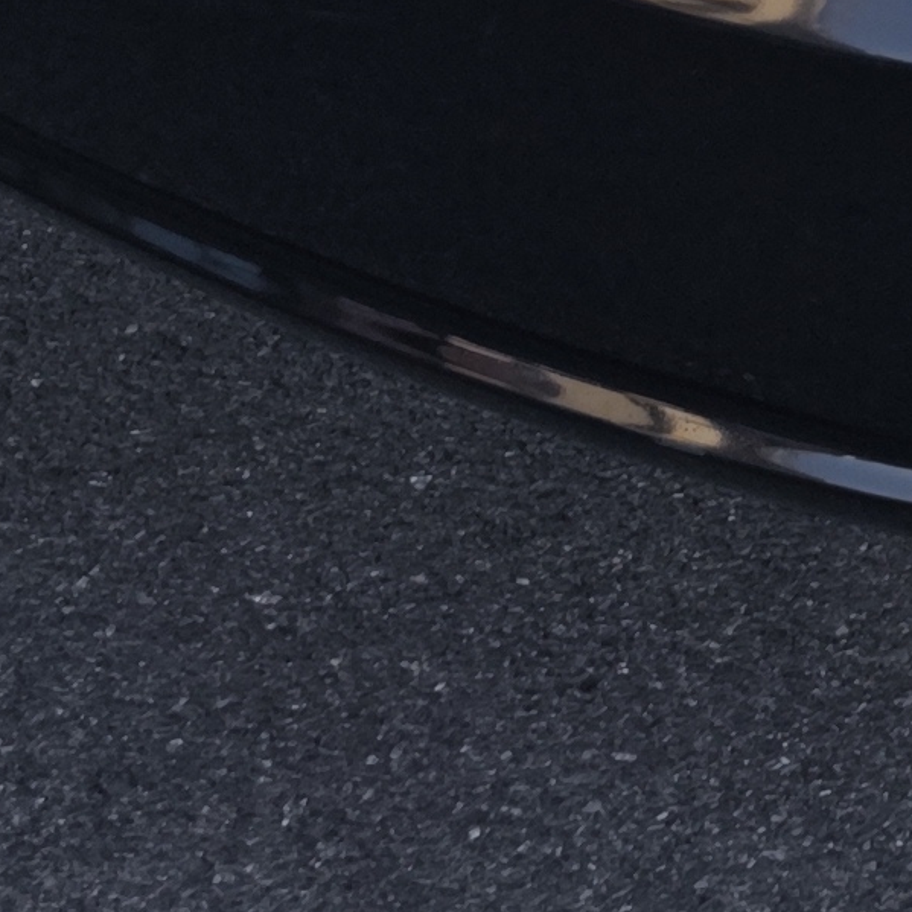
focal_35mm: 139
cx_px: 2005
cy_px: -1111
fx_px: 4143
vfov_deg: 11.0
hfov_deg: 11.0
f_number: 1.62
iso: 50
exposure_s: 1/612
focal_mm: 6.55
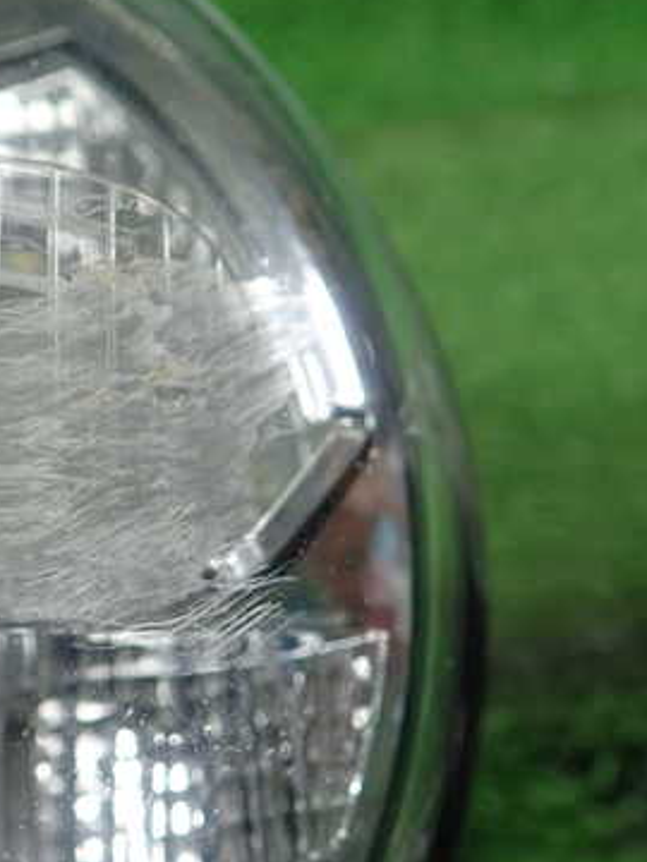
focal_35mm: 50
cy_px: 486
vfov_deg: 38.1
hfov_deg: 28.3
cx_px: 105
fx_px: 1246
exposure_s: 1/125
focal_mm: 5.5
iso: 250
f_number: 2.3
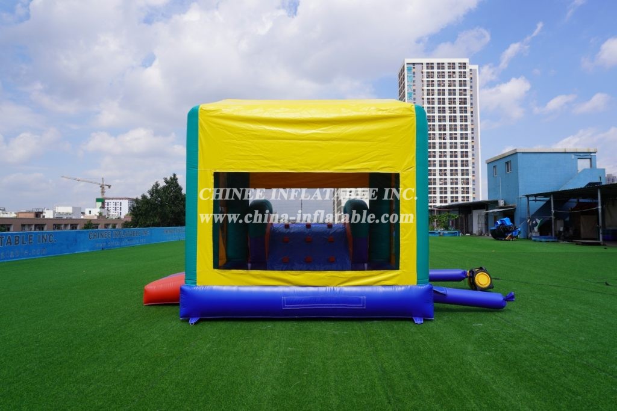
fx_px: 411
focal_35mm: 24
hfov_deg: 73.7
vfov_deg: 53.1
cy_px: 206
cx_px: 308
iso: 100
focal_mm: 16
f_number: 10
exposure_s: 1/160
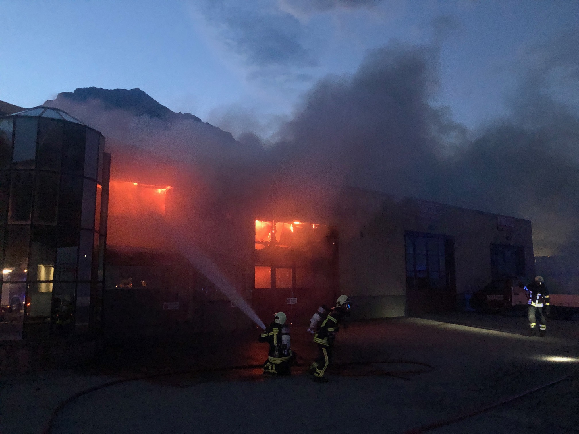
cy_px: 217
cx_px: 290
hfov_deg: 63.4
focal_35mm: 28
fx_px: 468
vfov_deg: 49.7
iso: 100
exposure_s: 1/4
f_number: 1.8
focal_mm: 3.99
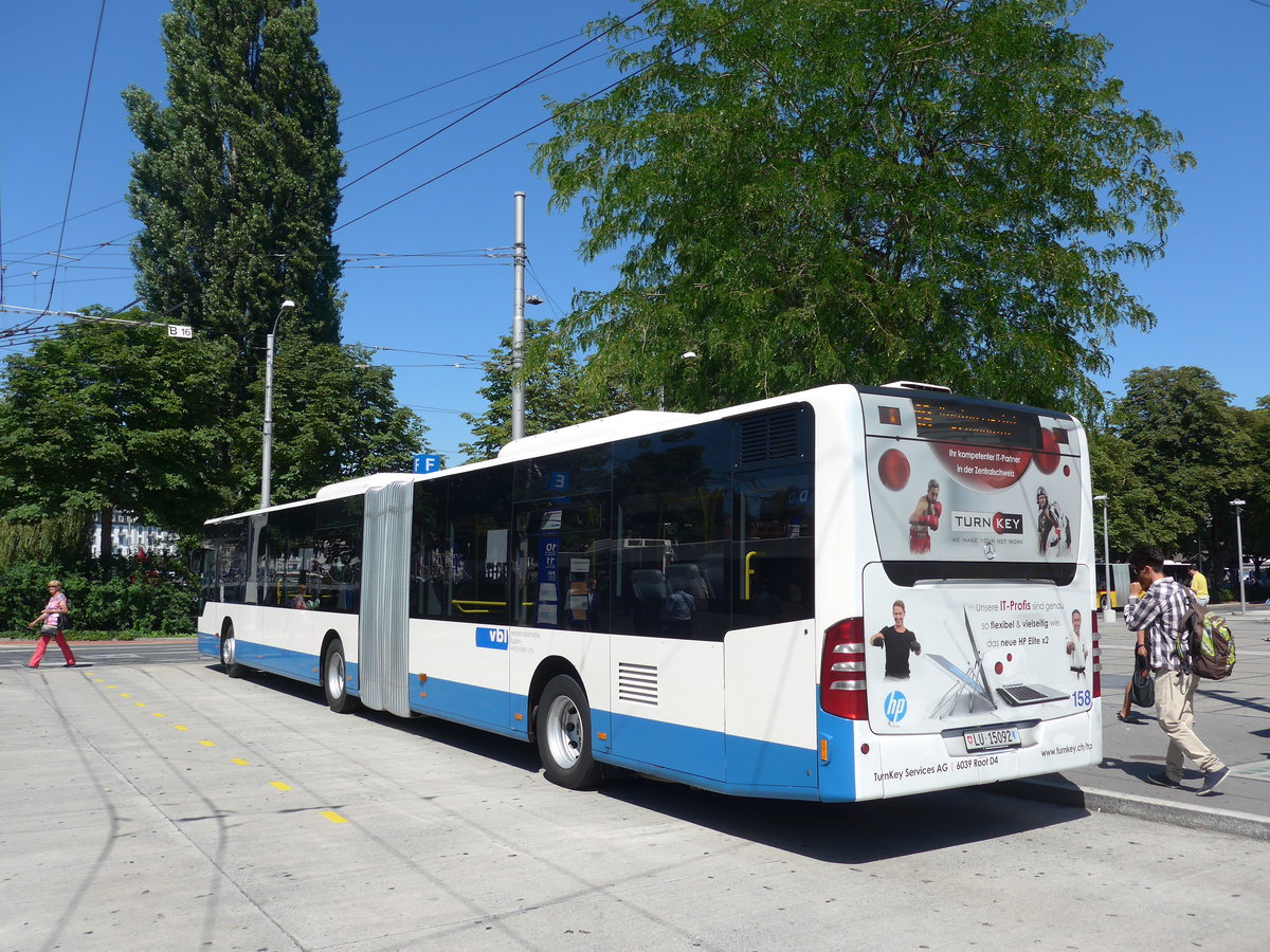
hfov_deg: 61.7
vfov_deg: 48.2
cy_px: 476
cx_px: 635
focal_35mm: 29
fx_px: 1064
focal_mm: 6
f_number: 2.8
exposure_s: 1/1600
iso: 80
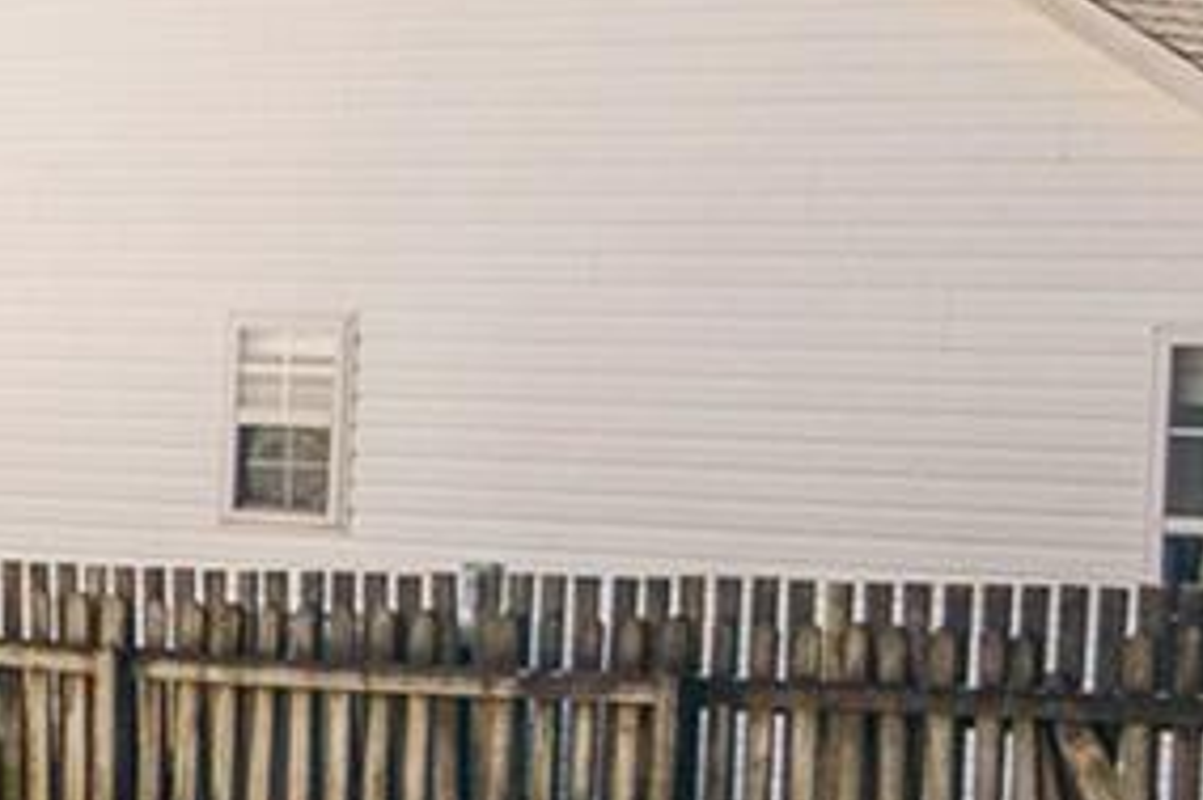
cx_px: -2855
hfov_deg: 8.8
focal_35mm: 173
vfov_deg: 7.9
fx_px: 5778
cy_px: 322
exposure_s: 1/640
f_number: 8
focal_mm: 16
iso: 200
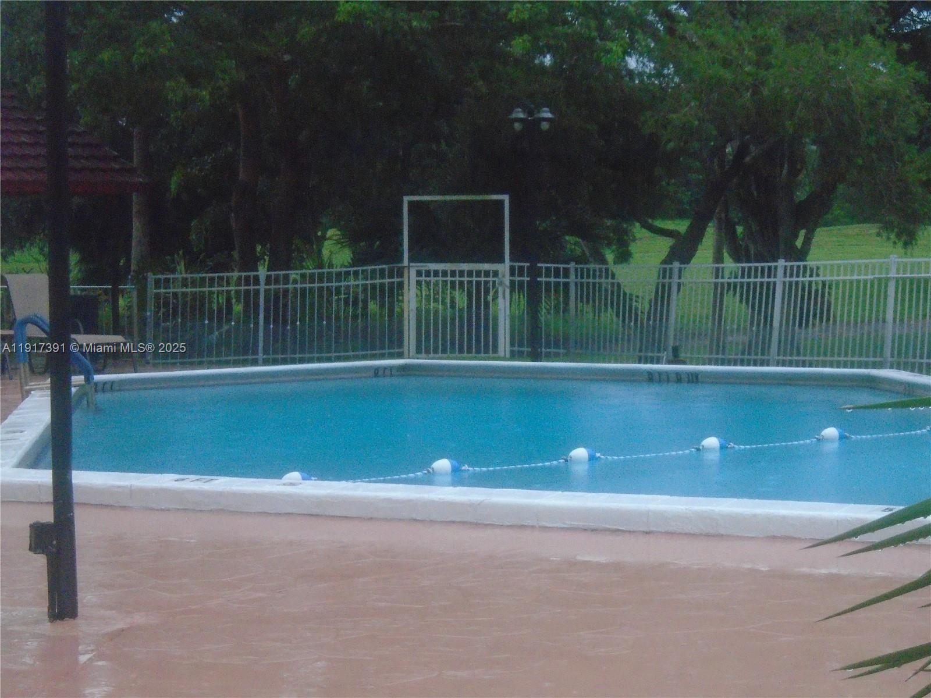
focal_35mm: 93
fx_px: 2501
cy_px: 349
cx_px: 466
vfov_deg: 15.9
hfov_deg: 21.1
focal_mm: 16.4
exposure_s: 1/125
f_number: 5.1
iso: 800
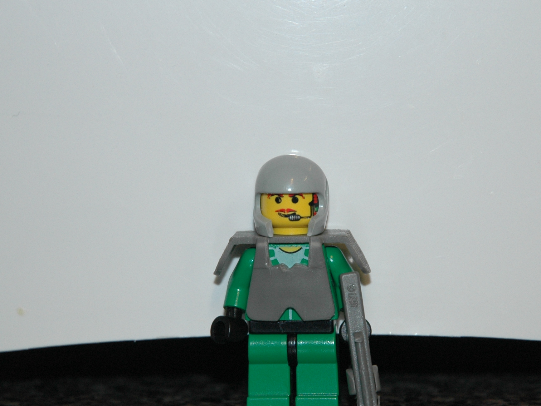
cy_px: 217
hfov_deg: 11.3
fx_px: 2735
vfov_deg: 8.5
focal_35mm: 175
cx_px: 295
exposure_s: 1/60
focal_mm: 70
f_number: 4.5
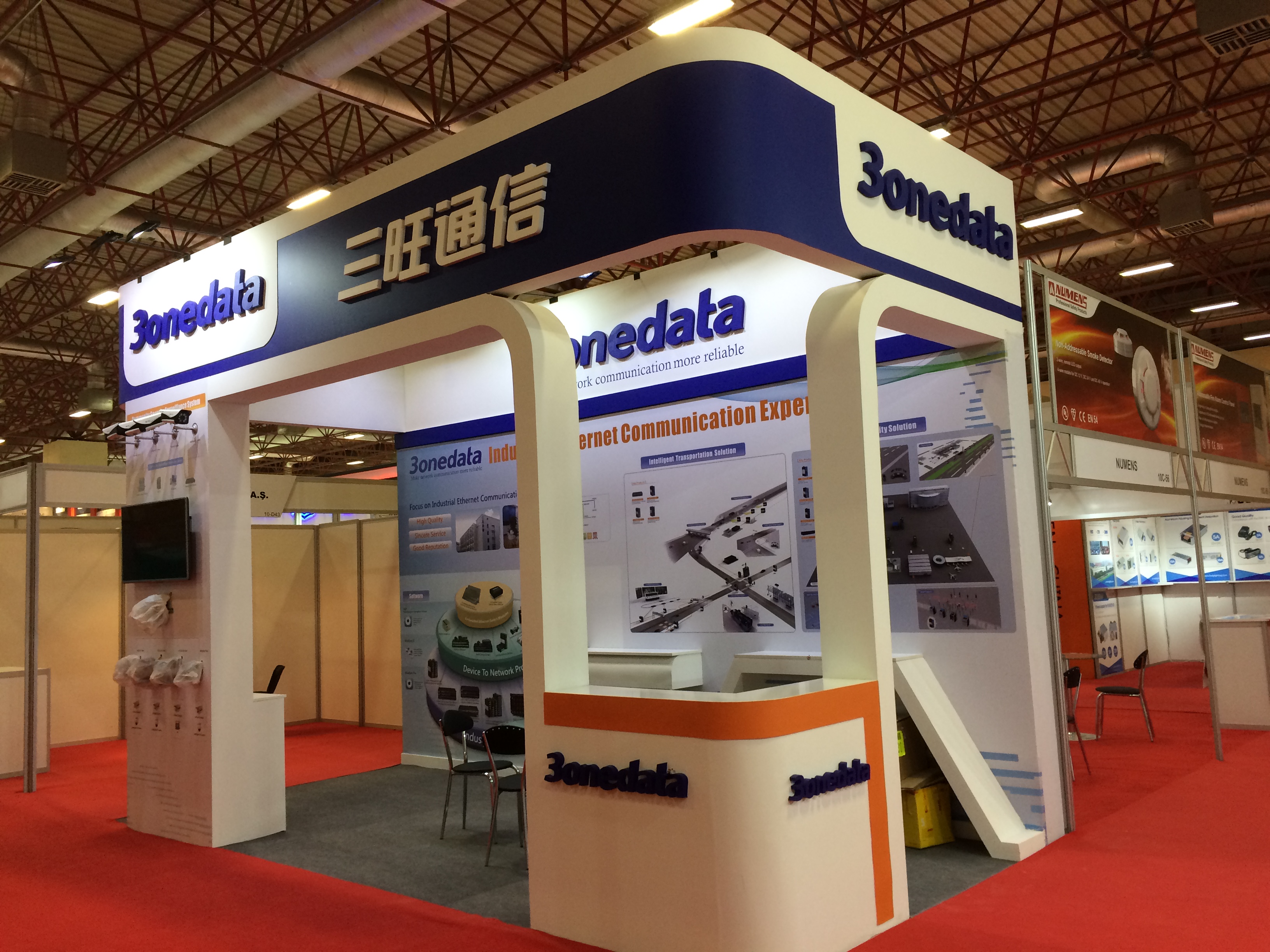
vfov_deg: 48.2
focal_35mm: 29
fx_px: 1064
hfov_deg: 61.7
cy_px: 476
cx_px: 635
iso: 64
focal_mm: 4.15
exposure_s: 1/33
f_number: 2.2
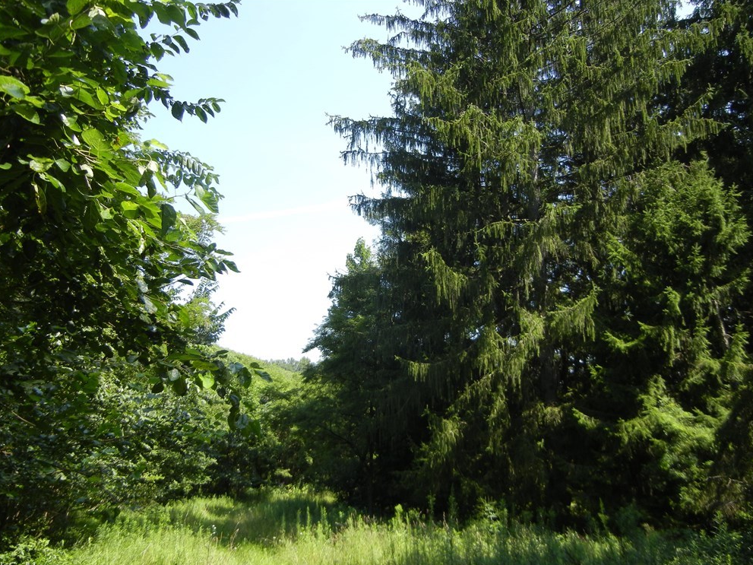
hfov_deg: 58.4
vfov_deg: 45.4
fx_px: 674
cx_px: 370
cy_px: 289
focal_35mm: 31
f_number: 3.5
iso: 160
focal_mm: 5.4
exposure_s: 1/422
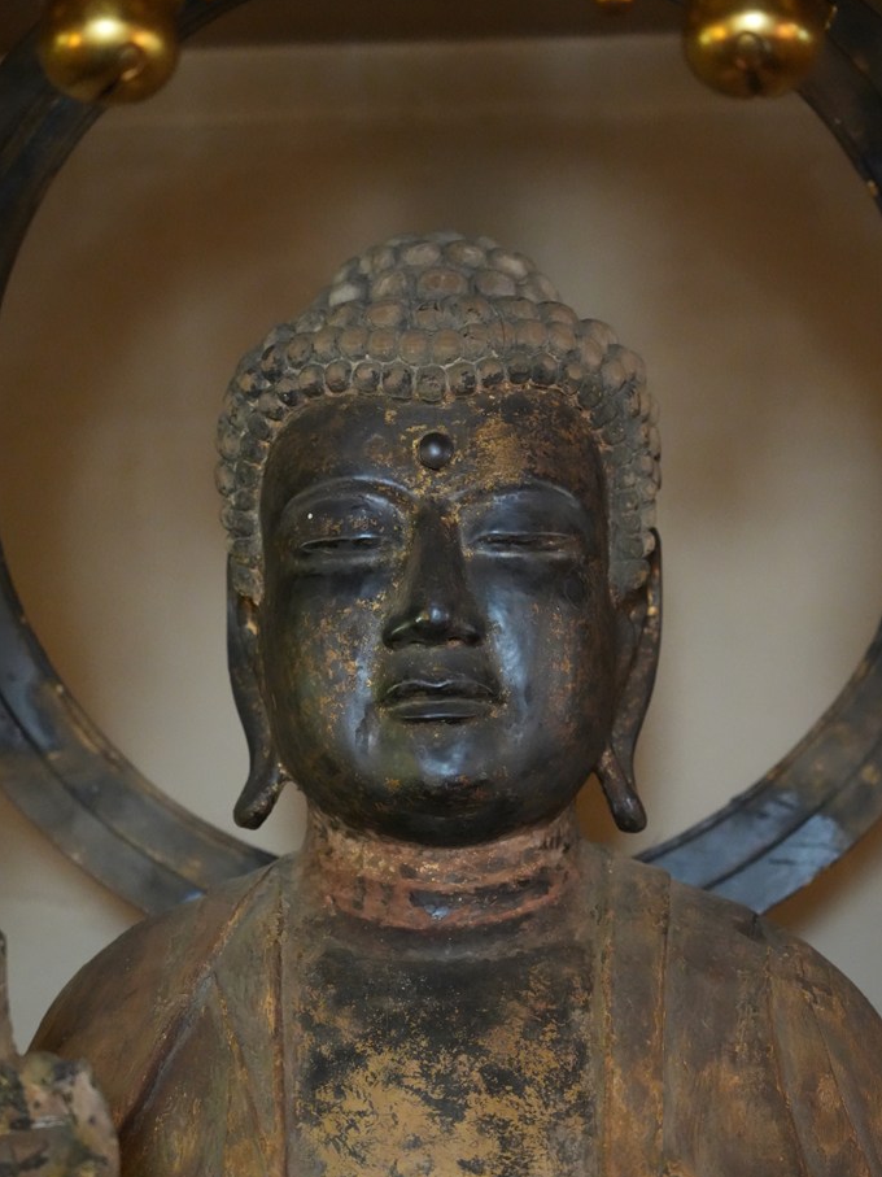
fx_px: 3874
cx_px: 441
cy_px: 635
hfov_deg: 13.0
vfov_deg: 17.3
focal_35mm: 114
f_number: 4
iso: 12800
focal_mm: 105
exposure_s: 1/80
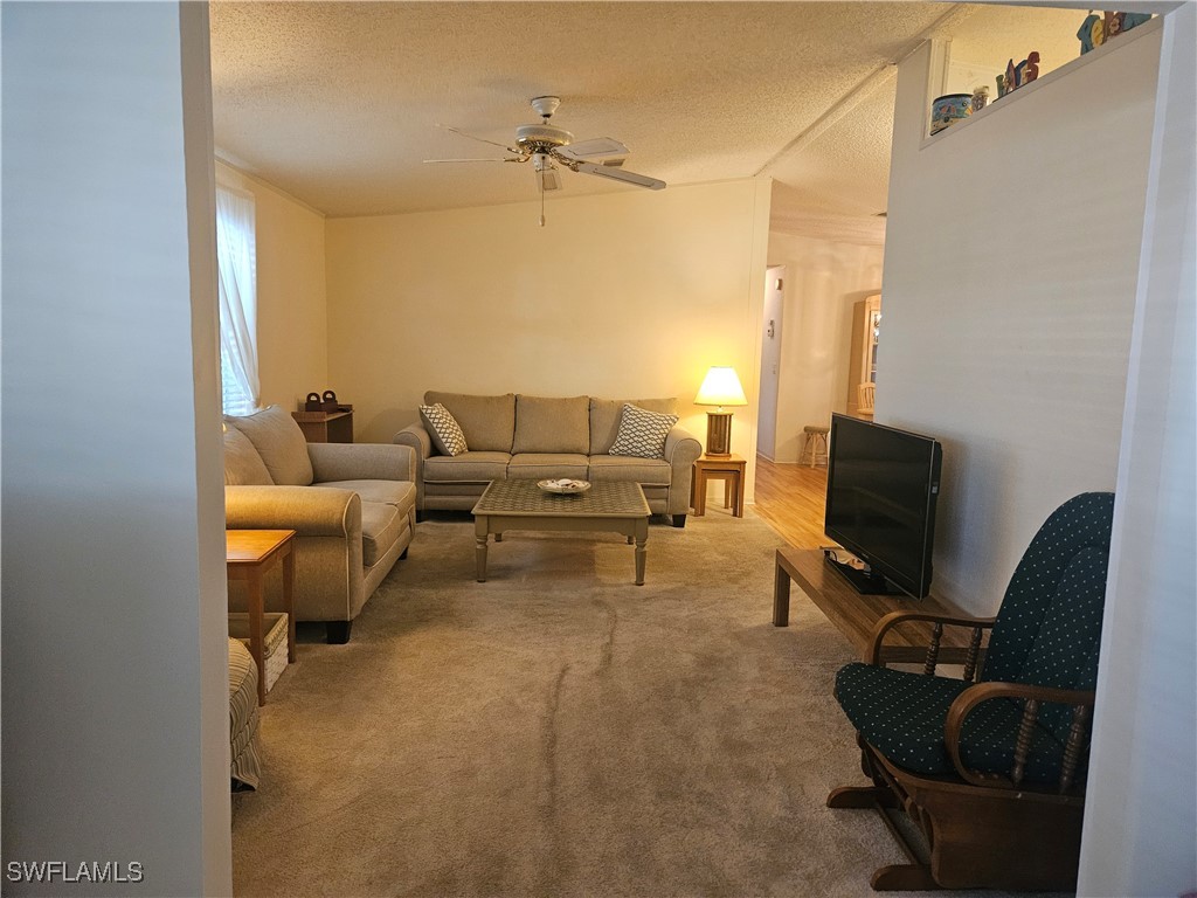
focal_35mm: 23
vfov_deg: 58.9
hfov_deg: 73.9
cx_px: 598
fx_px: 795
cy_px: 449
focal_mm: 5.4
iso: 800
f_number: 1.8
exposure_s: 1/120
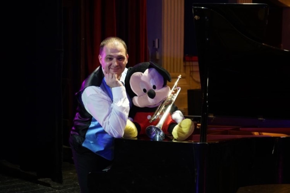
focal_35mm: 51
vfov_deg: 26.5
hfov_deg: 38.9
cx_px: 145
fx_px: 411
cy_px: 96
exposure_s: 1/90
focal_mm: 51
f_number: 5.6
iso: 3200
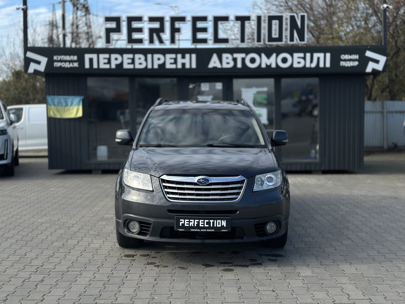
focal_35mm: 48
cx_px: 202
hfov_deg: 39.7
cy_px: 152
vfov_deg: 30.3
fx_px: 562
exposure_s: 1/3367
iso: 100
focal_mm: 6.86
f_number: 1.78
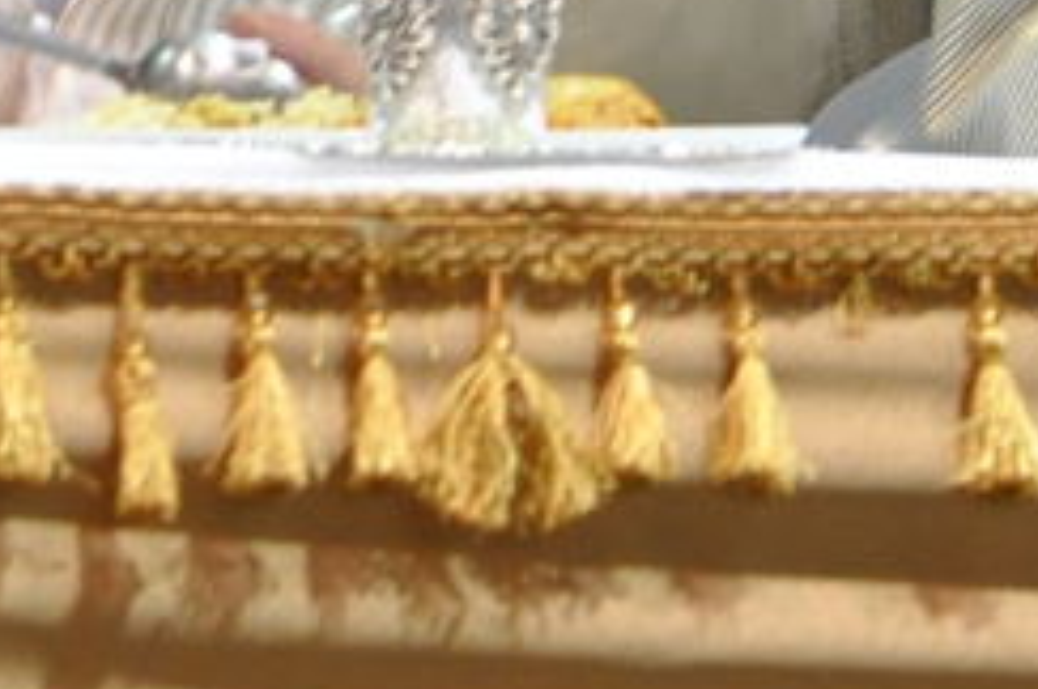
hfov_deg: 1.4
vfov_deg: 0.9
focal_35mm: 1466
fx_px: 42213
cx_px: 1255
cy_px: -742
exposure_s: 1/80
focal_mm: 170
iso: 1250
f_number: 5.6
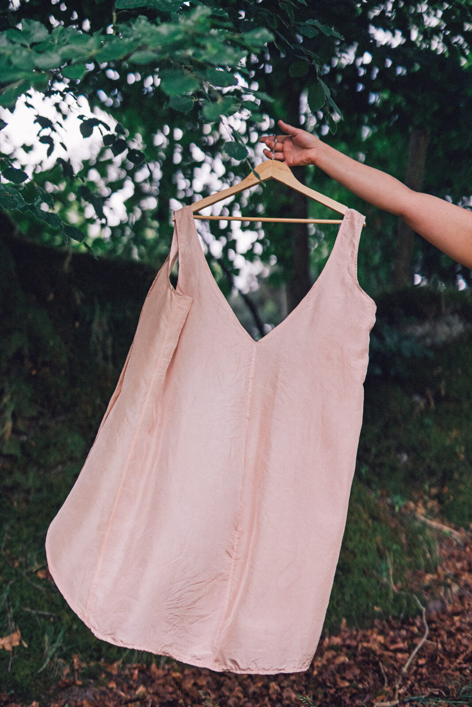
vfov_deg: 39.6
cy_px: 354
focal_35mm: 50
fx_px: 983
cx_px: 236
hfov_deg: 27.0
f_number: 1.8
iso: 800
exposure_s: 1/8000
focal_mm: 50
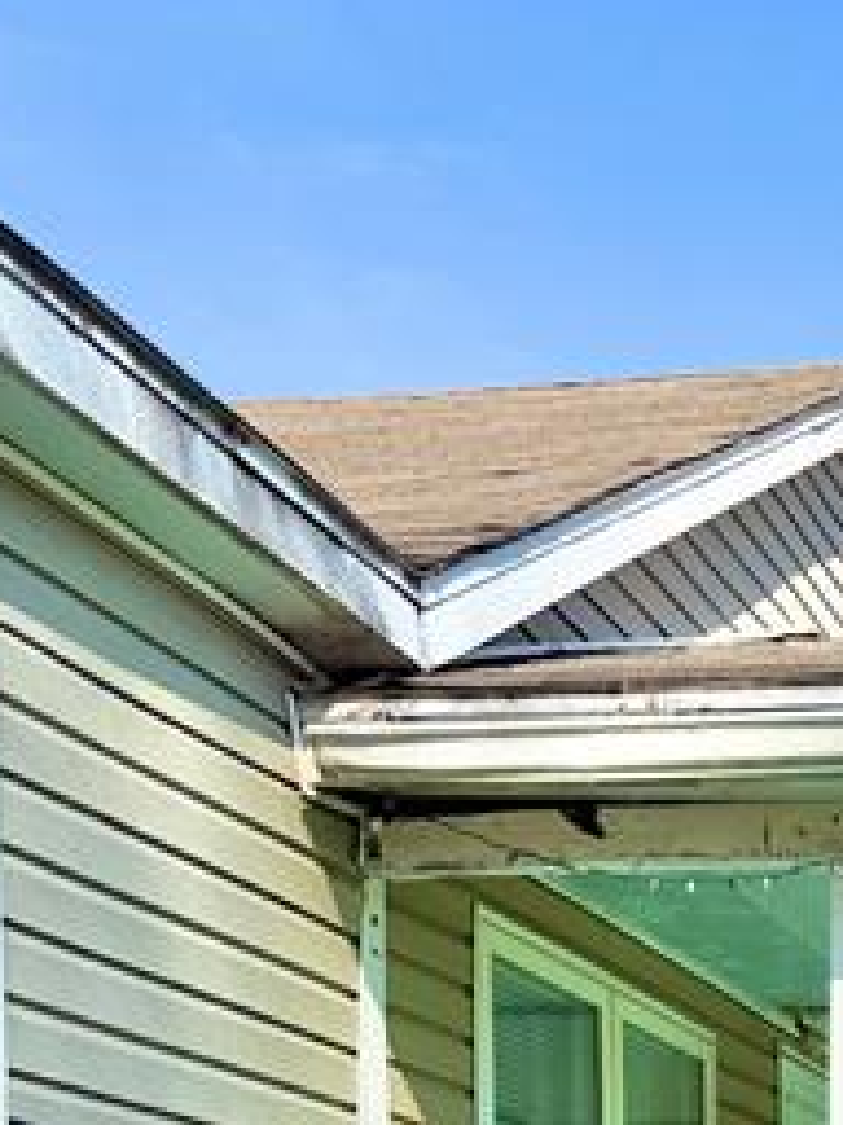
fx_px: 2338
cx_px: 1221
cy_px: 1652
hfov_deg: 18.4
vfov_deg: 22.5
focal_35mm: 72
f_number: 1.78
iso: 80
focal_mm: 6.76
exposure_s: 1/3953
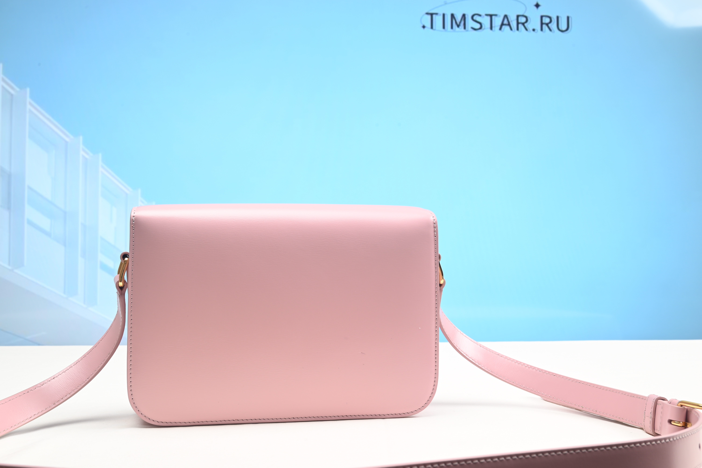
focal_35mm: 36
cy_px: 234
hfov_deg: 53.1
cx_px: 351
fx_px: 702
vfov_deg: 36.9
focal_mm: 36
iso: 100
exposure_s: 1/1.6
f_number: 16
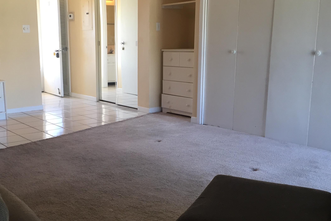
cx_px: 110
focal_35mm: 43
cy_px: 126
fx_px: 395
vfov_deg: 31.2
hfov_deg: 44.8
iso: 32
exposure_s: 1/30
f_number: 2.2
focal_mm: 4.15
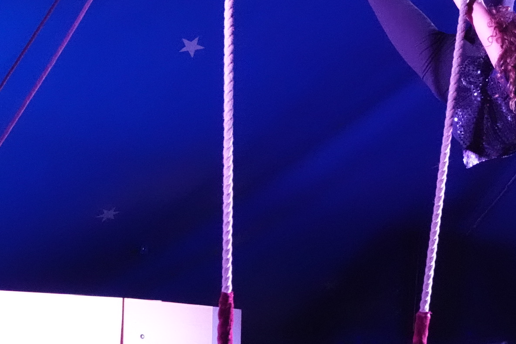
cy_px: 90
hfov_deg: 12.9
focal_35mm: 158
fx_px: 2264
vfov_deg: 8.7
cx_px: 503
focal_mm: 29.69
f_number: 3.5
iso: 6400
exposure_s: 1/200
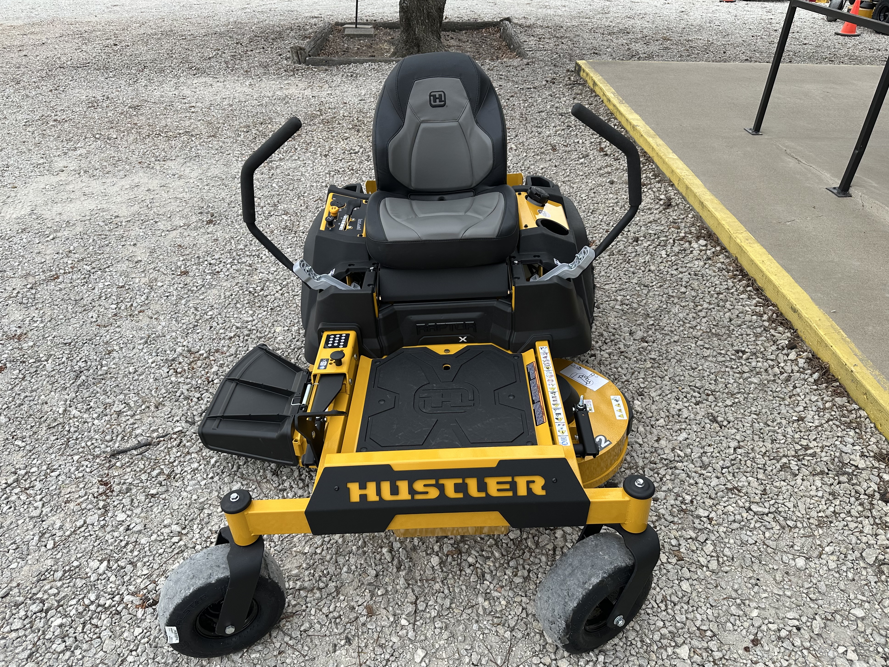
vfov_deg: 54.9
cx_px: 441
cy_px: 338
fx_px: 642
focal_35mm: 25
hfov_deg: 69.4
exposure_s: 1/1256
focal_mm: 6.86
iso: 80
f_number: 1.78
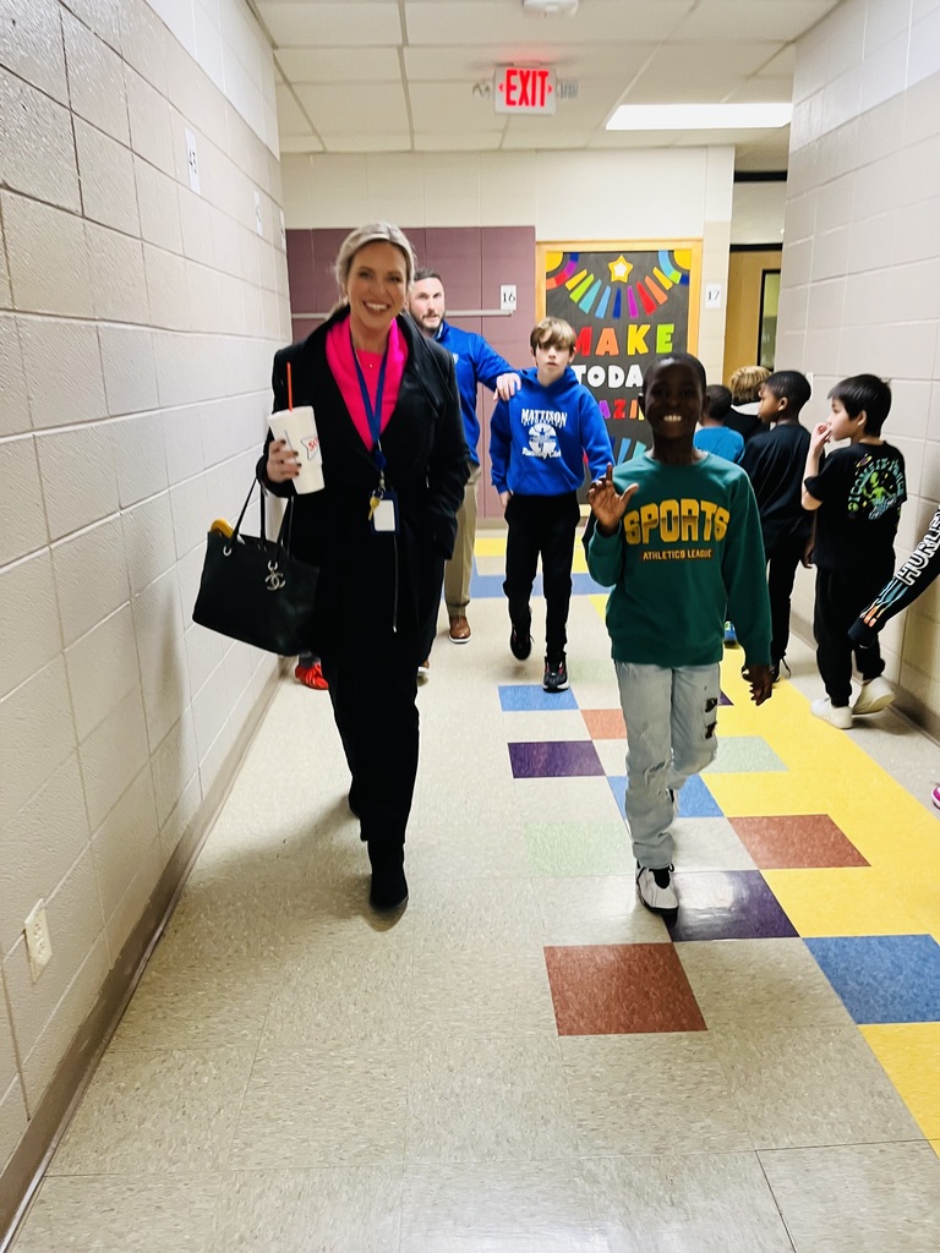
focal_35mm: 26
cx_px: 470
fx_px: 941
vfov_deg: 67.3
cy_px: 626
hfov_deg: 53.1
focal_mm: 5.1
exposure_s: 1/61
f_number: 1.6
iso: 125
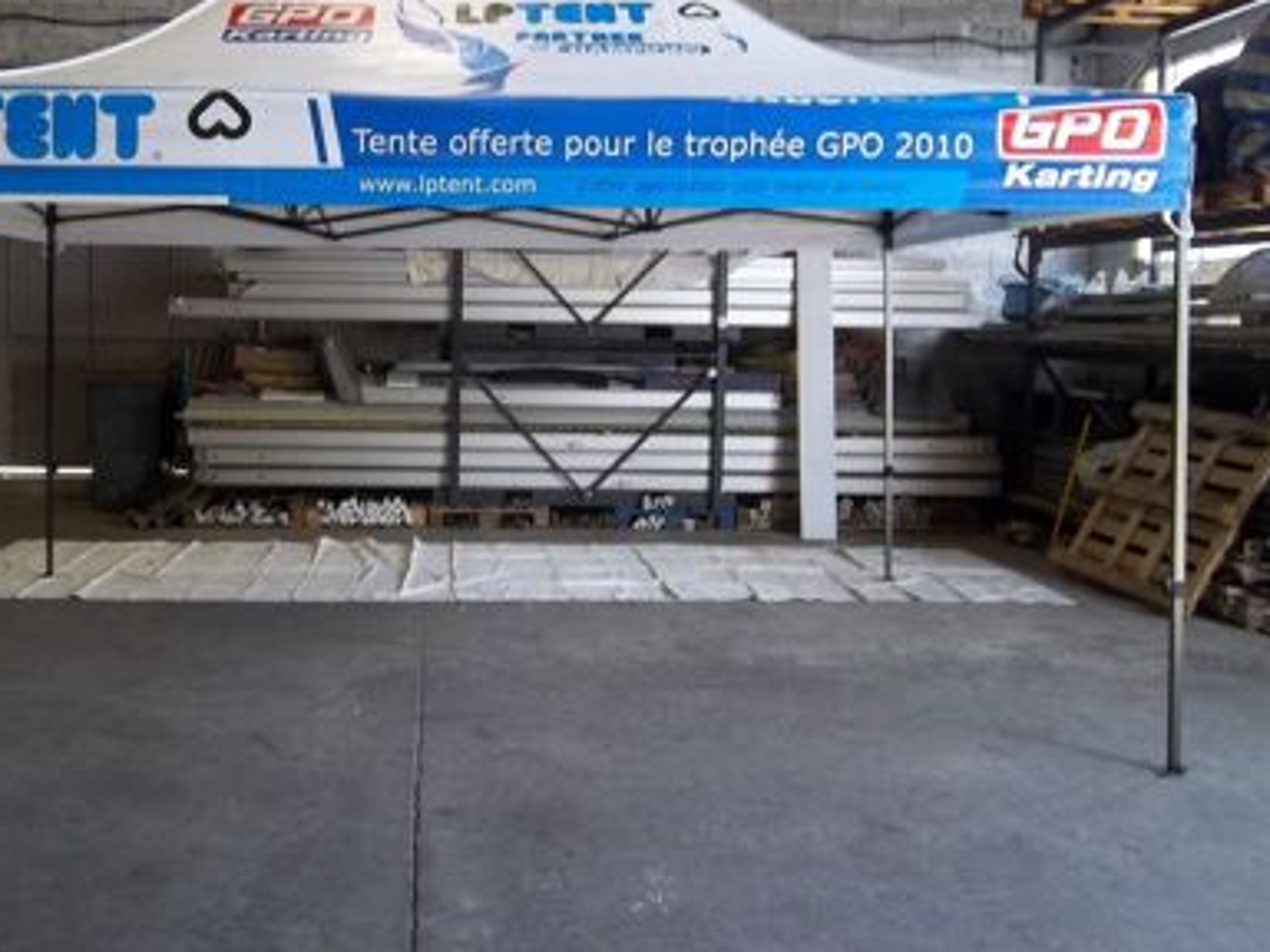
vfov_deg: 40.4
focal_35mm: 35
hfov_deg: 52.1
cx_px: 483
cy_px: 360
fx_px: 1284
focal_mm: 5.05
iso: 76
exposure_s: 1/30
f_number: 3.5
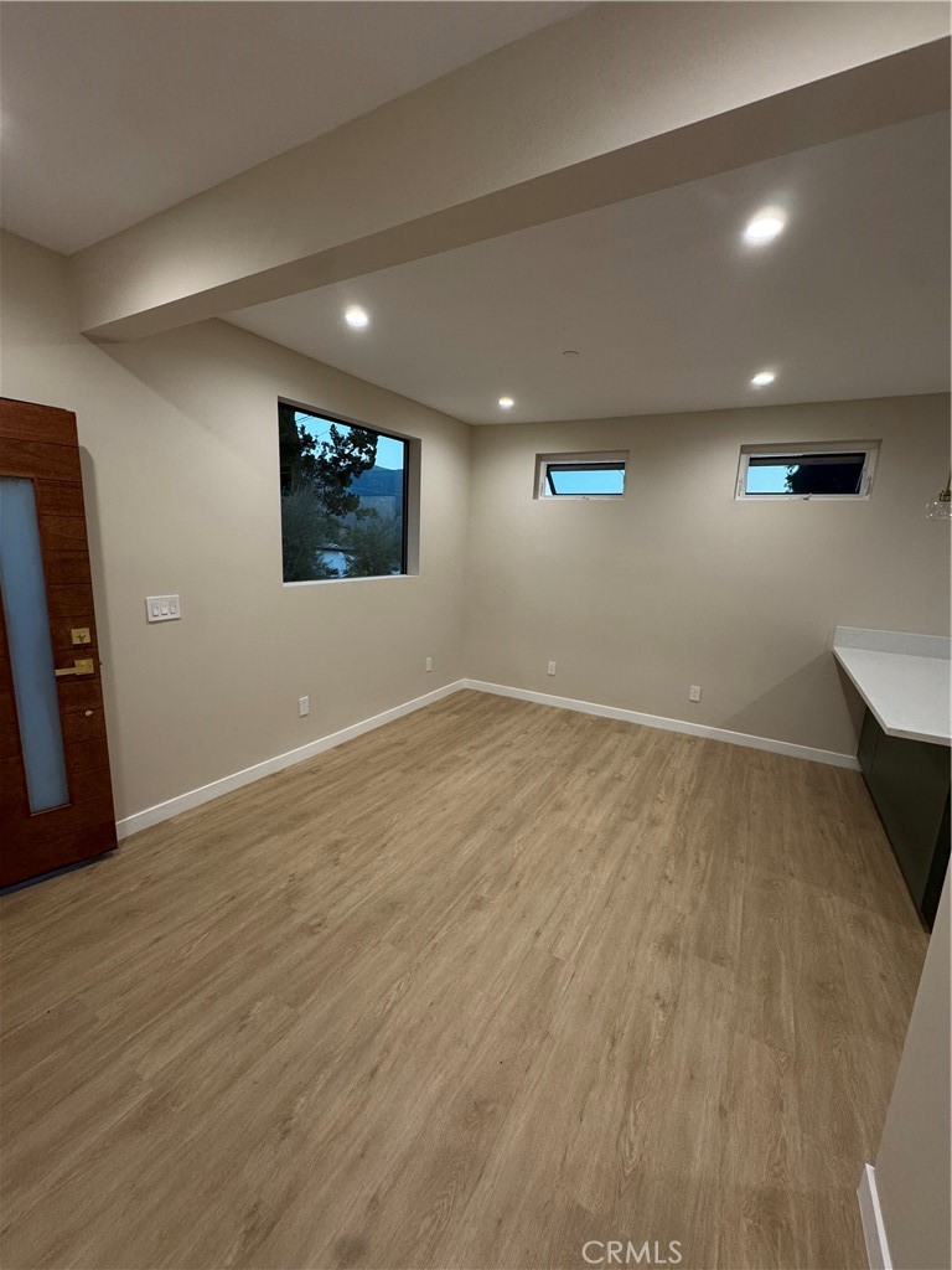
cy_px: 635
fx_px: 513
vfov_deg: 102.1
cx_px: 476
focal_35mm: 14
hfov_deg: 85.7
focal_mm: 2.22
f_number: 2.2
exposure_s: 1/120
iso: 200
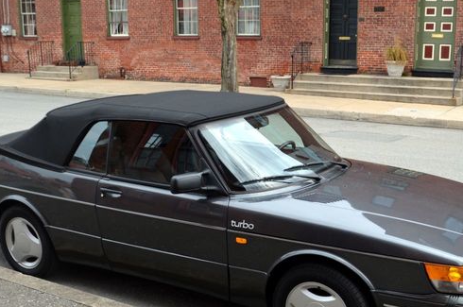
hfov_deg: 41.9
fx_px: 603
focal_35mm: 47
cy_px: 191
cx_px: 266
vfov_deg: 28.5
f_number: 7.1
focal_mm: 24
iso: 200
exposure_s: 1/200
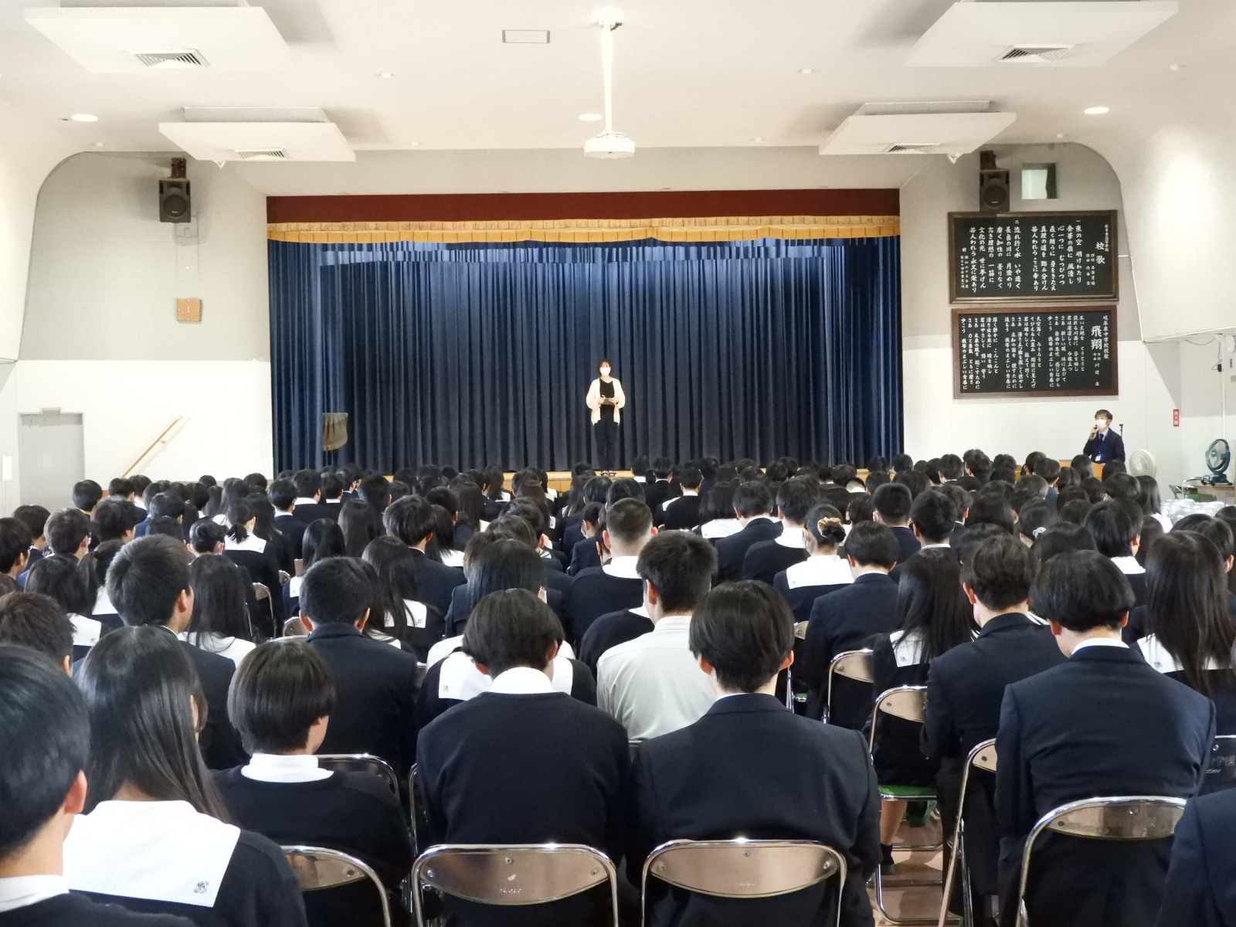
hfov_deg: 42.1
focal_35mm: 45
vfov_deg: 32.2
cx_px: 618
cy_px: 464
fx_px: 1607
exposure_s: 1/100
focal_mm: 8.1
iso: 1600
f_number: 4
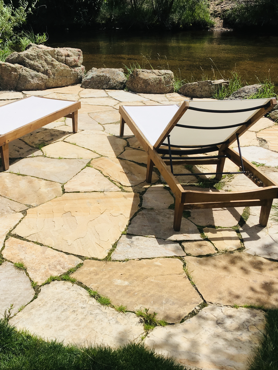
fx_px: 418
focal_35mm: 39
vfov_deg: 47.9
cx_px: 94
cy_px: 184
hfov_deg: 36.5
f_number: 2.2
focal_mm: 4.15
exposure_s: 1/2079
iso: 25
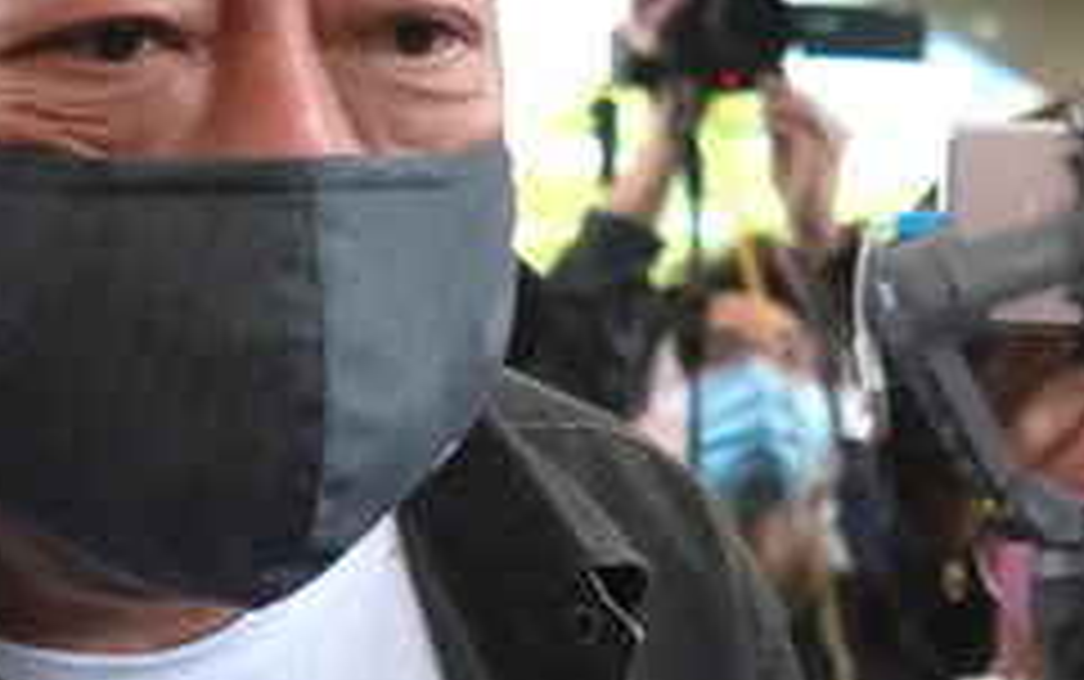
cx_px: 252
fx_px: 3075
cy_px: 669
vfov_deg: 12.5
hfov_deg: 19.8
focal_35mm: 104
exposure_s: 1/500
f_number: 4
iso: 4000
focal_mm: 24
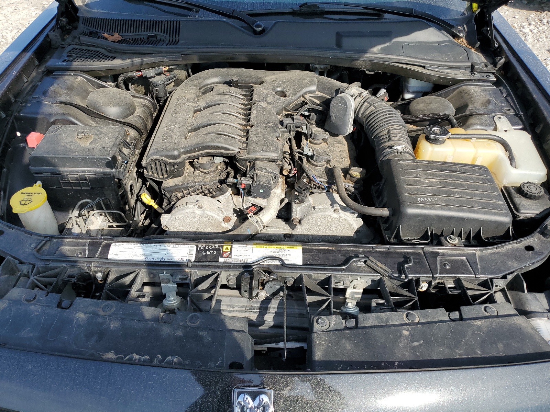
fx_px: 413
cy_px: 206
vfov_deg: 53.1
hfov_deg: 67.3
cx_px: 275
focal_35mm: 26
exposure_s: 1/1429
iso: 50
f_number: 1.5
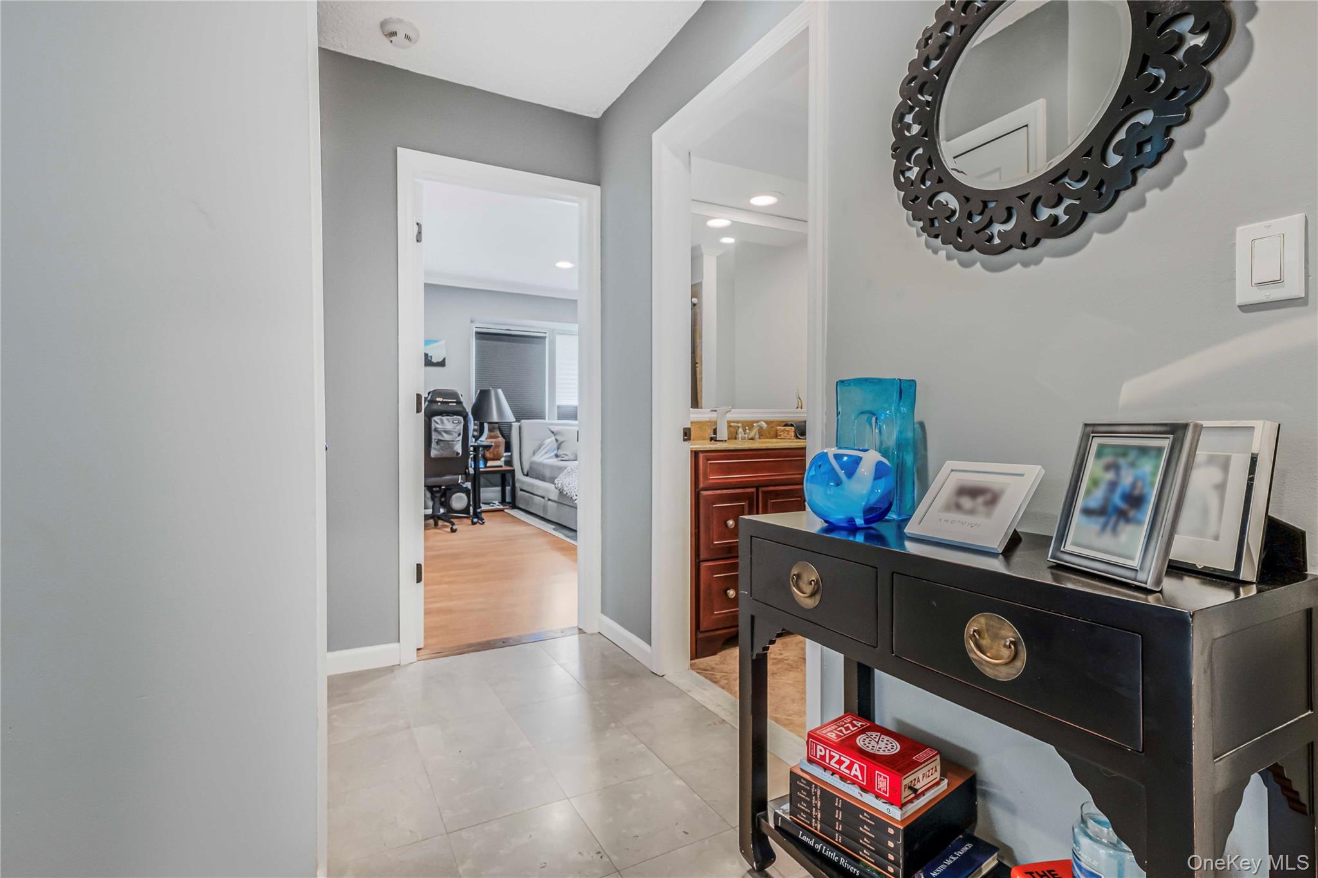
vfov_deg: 70.4
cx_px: 659
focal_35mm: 17
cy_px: 439
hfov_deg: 93.3
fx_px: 622
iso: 800
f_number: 8
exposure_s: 1/5
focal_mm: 17
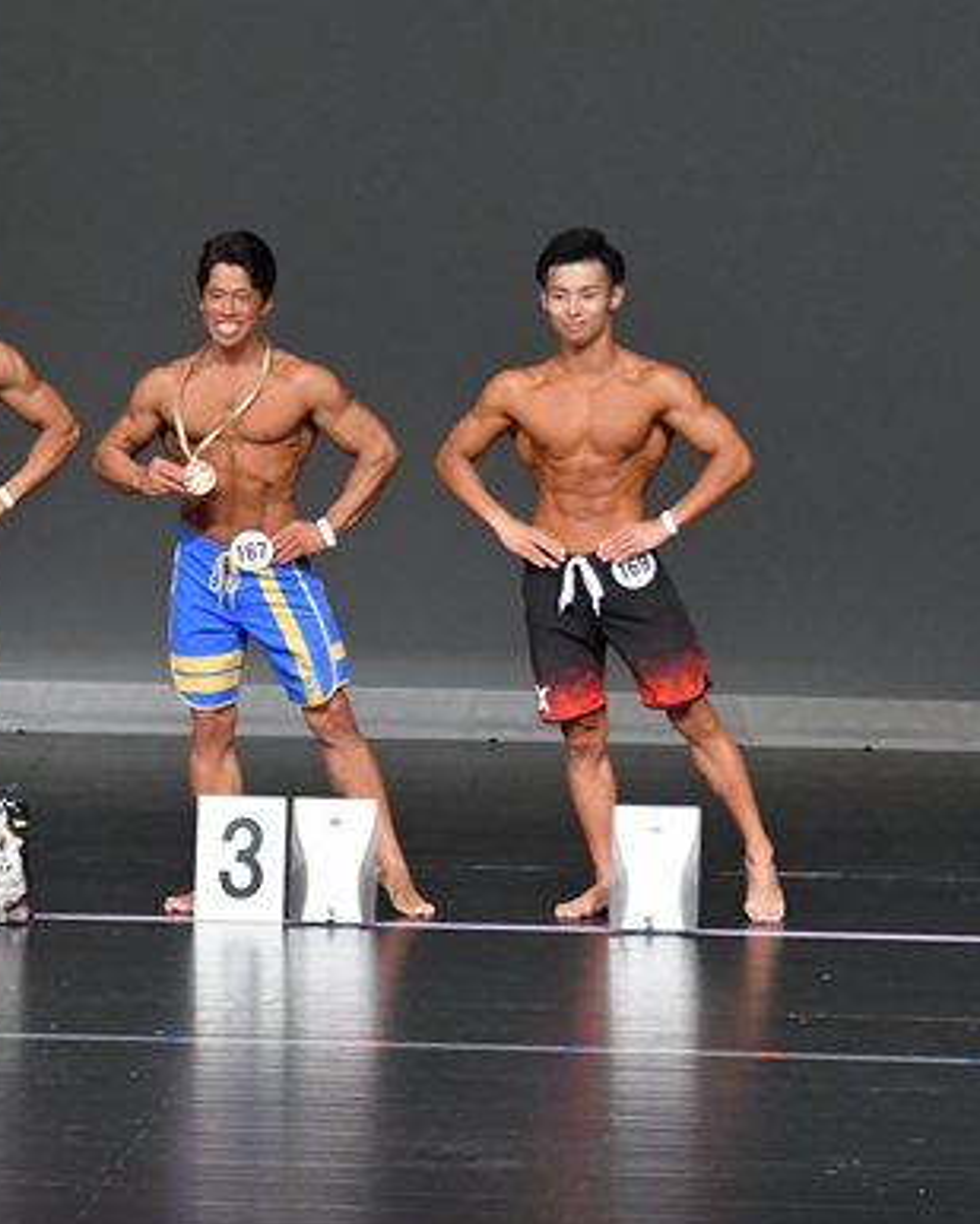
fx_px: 12503
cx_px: -141
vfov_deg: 5.6
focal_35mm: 345
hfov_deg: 4.5
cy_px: 460
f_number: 5.6
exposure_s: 1/400
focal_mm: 122
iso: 5000
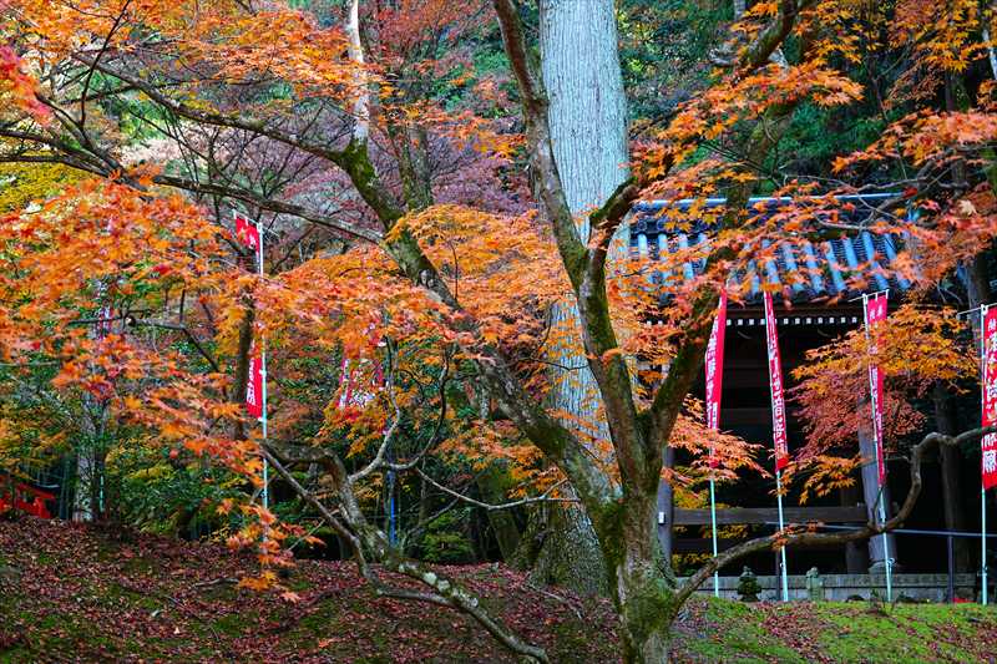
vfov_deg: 17.5
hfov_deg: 26.0
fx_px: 2160
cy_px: 332
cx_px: 498
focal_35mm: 78
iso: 400
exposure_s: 1/80
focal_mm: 78
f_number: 5.6
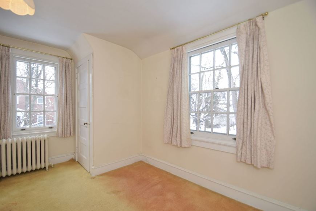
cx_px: 158
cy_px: 106
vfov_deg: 77.3
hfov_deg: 100.4
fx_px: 132
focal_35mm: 15
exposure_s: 1/80
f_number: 3.5
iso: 100
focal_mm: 10
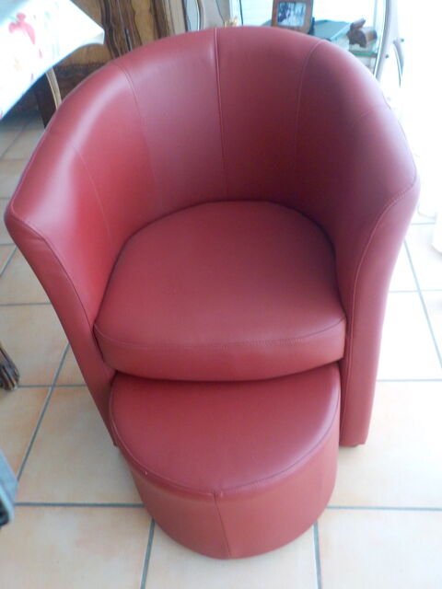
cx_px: 221
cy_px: 294
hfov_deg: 46.8
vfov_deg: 60.0
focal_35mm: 30
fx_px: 511
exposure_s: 1/30
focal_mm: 4.1
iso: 280
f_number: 3.3
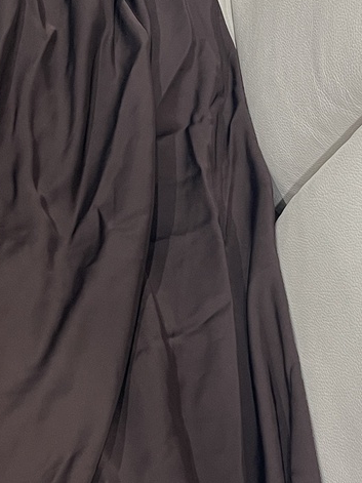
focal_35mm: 85
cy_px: 255
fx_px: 1186
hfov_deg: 17.2
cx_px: 75
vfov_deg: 23.0
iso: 250
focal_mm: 5.1
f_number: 1.6
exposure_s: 1/50
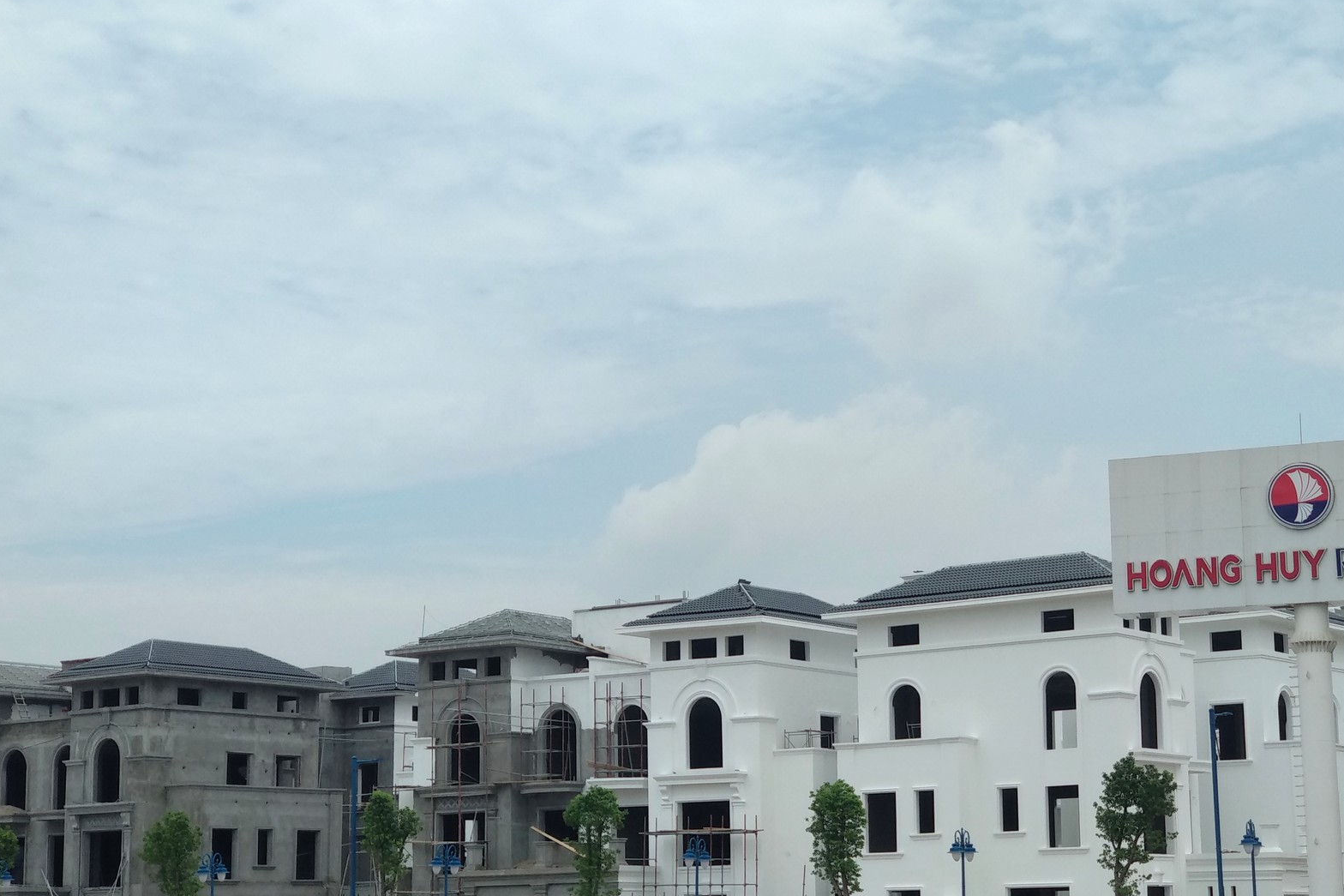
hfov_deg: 29.2
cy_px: 511
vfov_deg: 19.7
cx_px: 822
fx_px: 2576
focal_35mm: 69
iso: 100
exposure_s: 1/1050
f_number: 2.6
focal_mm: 5.99
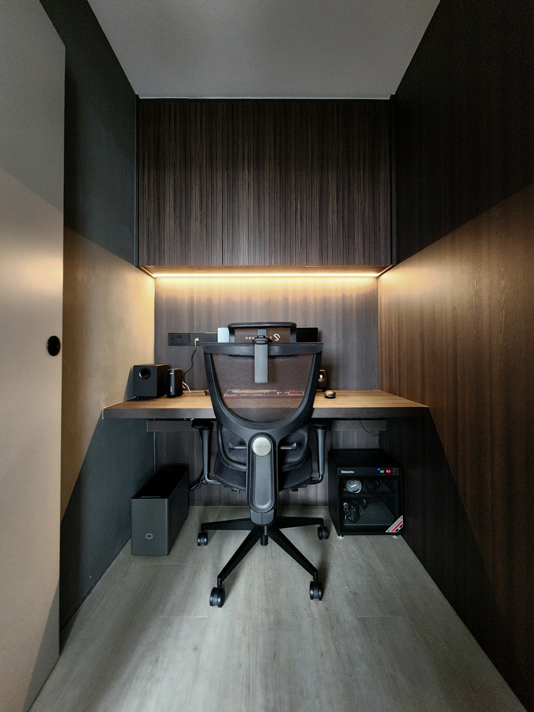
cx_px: 267
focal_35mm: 13
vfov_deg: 106.2
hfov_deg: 89.9
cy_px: 356
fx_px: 267
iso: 640
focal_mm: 2.2
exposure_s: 1/25
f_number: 2.2
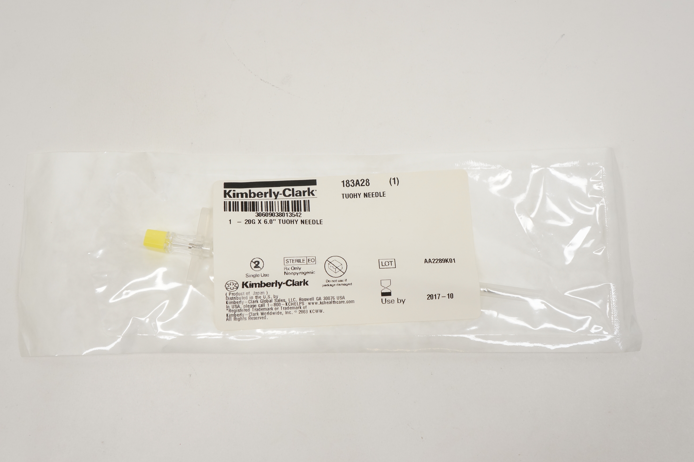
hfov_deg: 48.5
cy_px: 230
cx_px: 352
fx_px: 771
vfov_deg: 33.4
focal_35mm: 40
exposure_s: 1/80
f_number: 7.1
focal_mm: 26
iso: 400
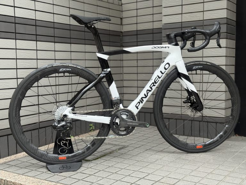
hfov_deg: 39.7
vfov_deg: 30.3
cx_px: 123
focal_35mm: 48
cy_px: 92
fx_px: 341
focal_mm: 6.76
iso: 100
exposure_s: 1/292
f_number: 1.78
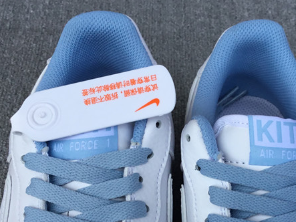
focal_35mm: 63
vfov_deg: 23.1
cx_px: 192
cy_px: 164
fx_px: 539
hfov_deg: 30.5
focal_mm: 3.3
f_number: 2.4
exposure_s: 1/494
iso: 25
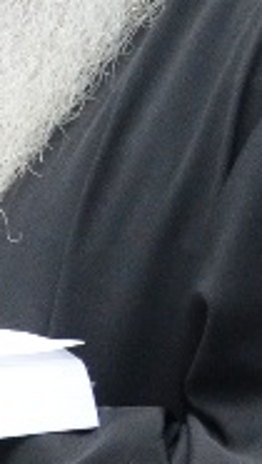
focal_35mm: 182
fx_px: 2242
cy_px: 157
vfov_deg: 11.8
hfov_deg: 5.5
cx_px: -896
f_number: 5
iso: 1600
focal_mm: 18
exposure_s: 1/100
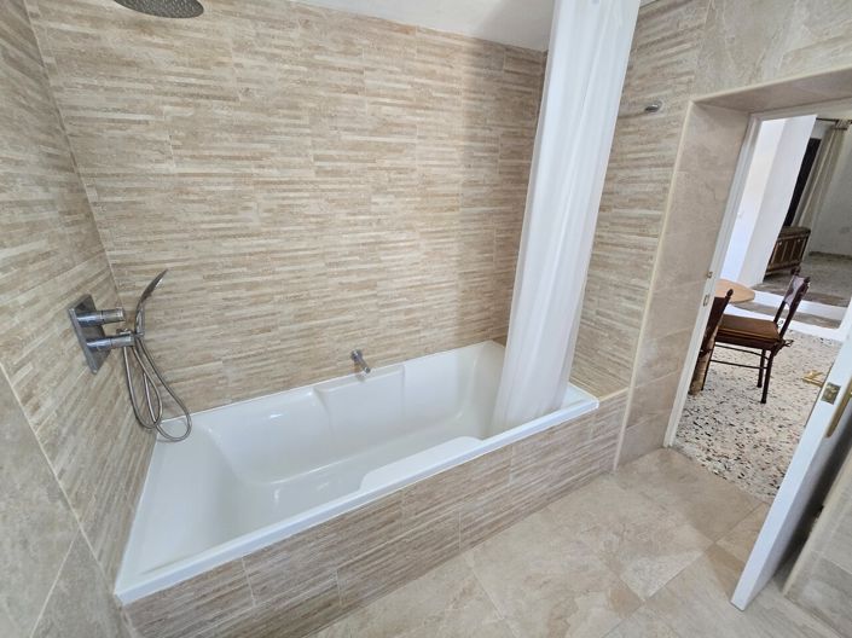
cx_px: 426
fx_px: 320
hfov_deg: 106.2
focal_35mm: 13
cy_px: 319
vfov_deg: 89.9
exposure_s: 1/50
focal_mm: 2.2
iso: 250
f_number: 2.2
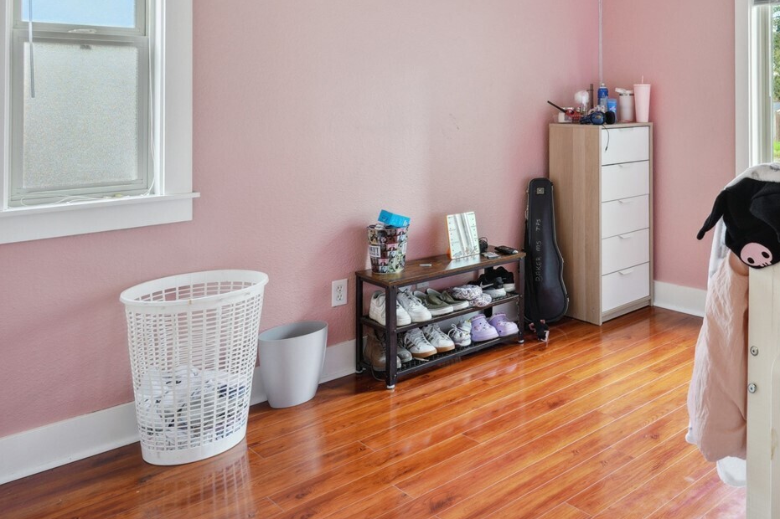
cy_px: 110
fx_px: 671
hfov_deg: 53.7
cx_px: 684
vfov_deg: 40.7
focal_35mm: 31
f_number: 8
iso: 400
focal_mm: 17
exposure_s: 1/15
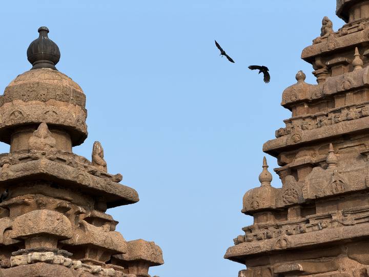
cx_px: 184
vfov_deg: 14.8
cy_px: 138
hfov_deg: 19.6
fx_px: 1066
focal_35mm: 100
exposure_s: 1/638
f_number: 2.8
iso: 32
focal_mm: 16.89
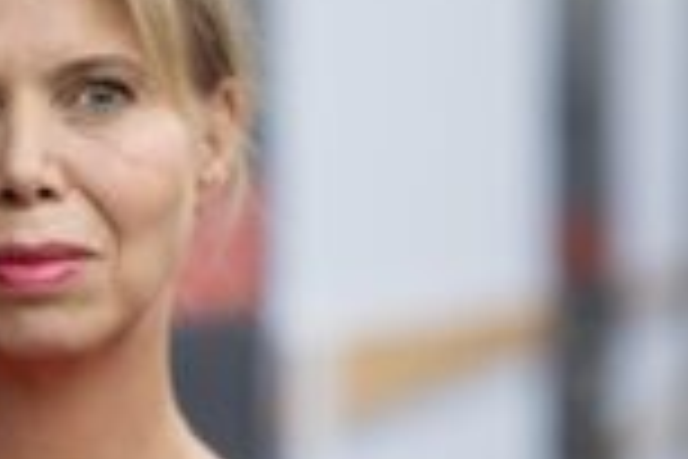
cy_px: 284
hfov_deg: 13.9
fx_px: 2809
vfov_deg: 9.3
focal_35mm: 147
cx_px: 234
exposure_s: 1/4000
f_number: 1.2
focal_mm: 50
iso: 1000
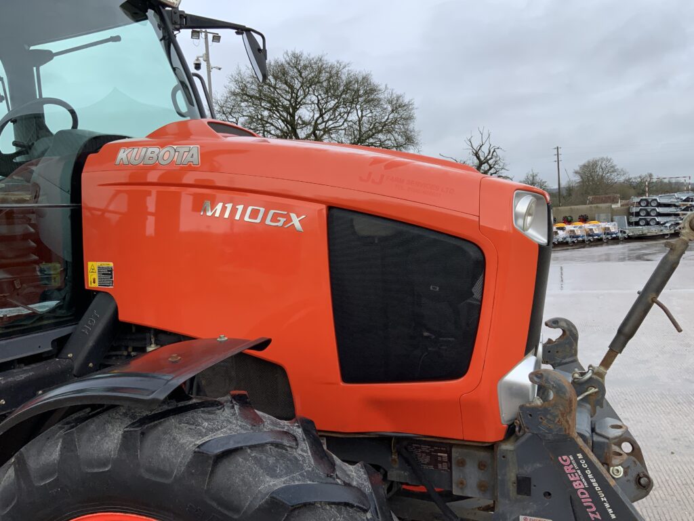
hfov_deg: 61.7
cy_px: 260
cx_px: 347
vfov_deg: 48.2
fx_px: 581
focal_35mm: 29
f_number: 1.8
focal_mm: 3
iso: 16
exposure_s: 1/739
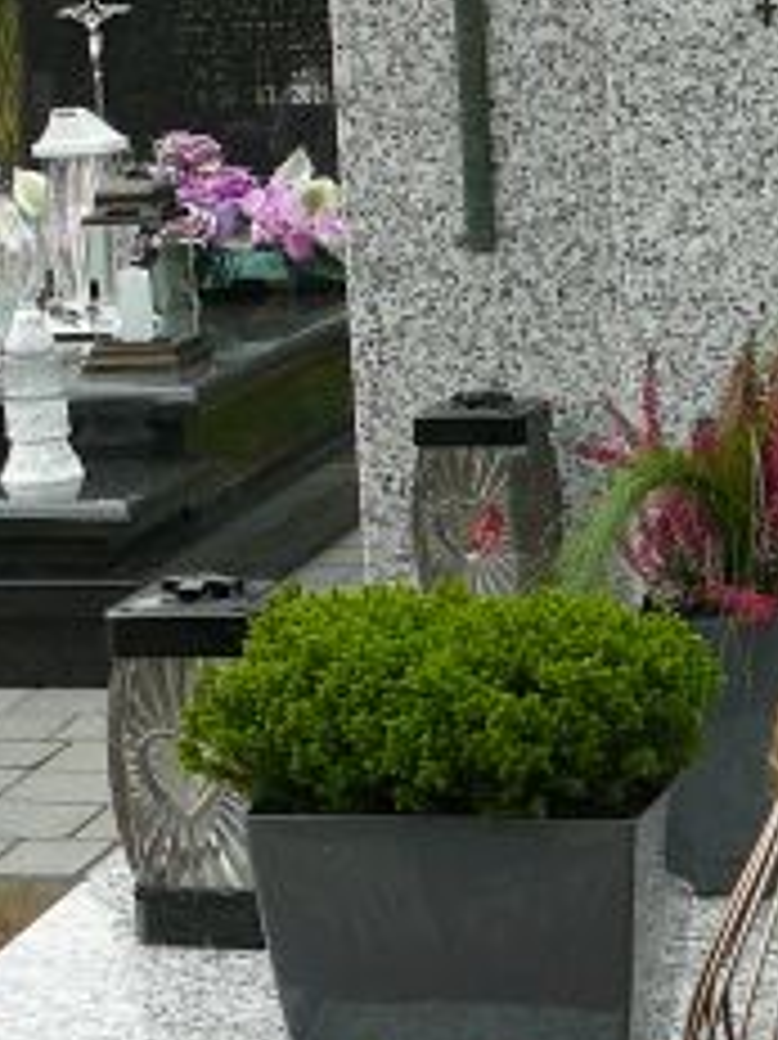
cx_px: 612
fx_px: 2909
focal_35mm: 97
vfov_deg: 20.2
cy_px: 666
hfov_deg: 15.1
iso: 80
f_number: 2.8
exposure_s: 1/160
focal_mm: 5.2
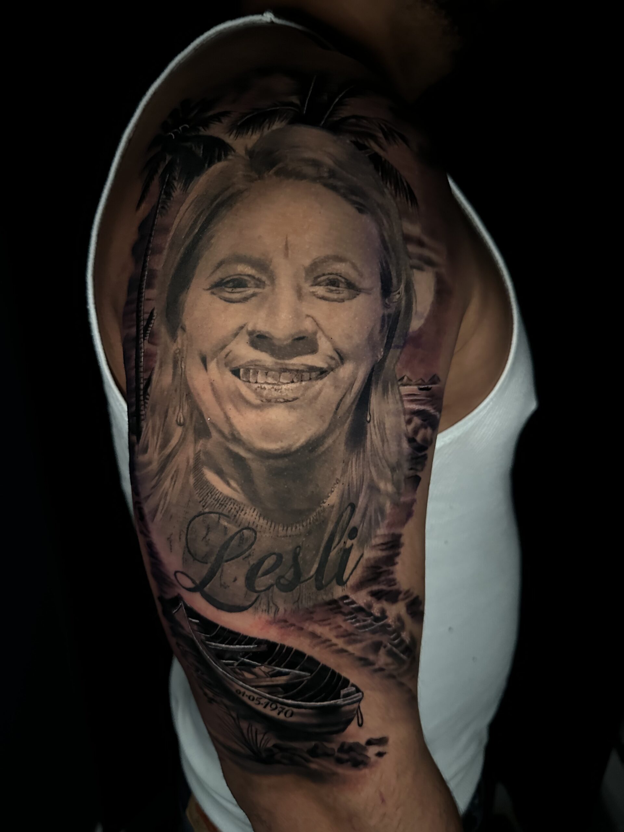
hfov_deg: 56.8
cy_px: 416
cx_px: 312
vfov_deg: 71.6
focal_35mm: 24
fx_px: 577
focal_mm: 6.86
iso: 1600
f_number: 1.78
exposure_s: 1/30
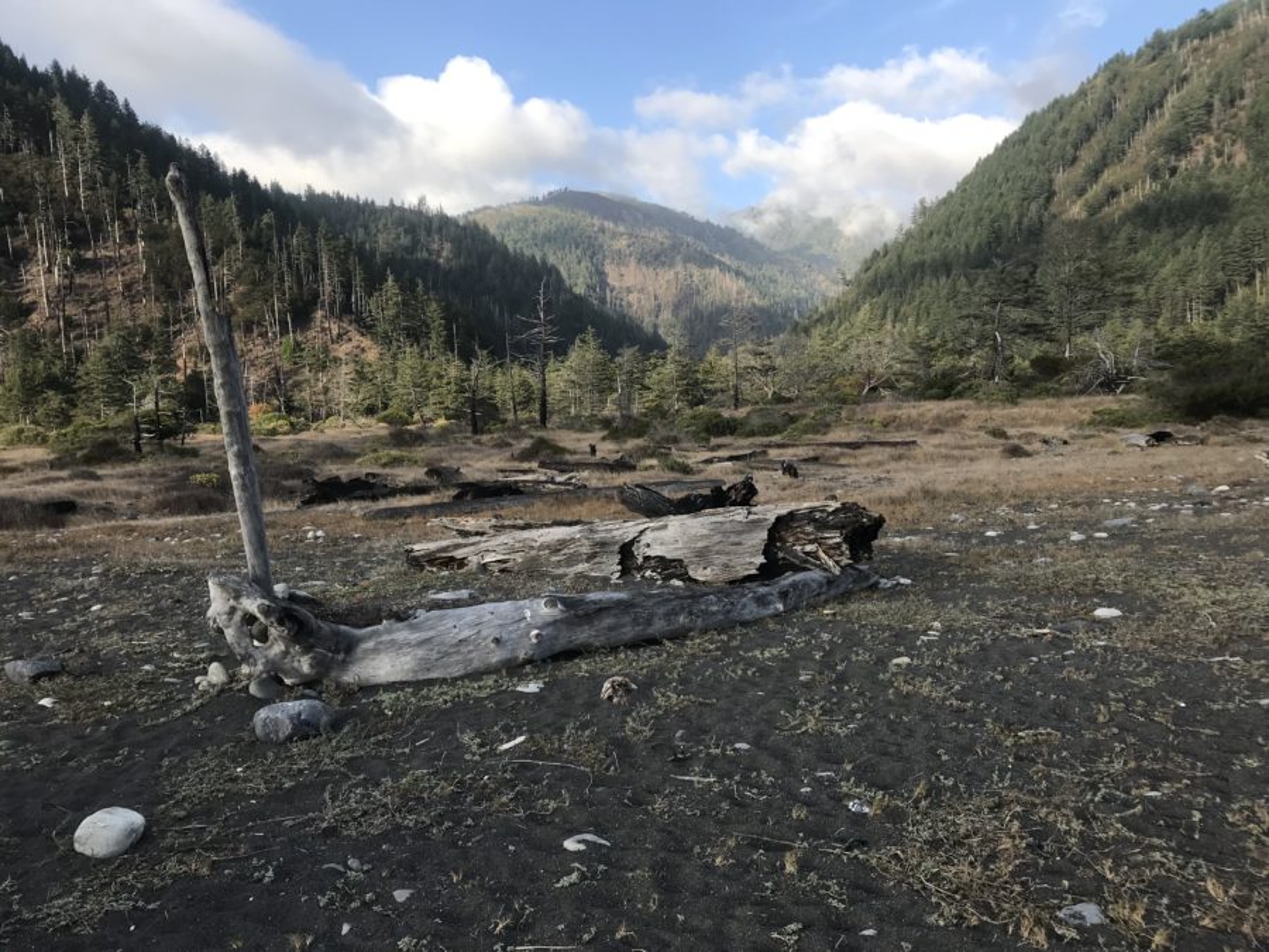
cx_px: 634
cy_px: 476
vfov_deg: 49.7
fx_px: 1026
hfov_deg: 63.4
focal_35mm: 28
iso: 20
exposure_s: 1/748
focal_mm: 3.99
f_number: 1.8
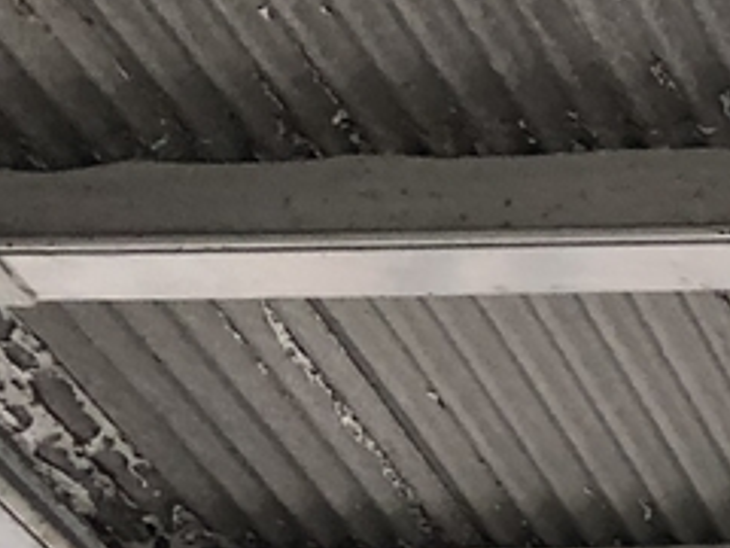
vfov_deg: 10.4
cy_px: 673
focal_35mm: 140
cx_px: 1737
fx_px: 2952
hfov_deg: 11.6
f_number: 1.8
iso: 32
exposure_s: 1/30
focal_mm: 3.99
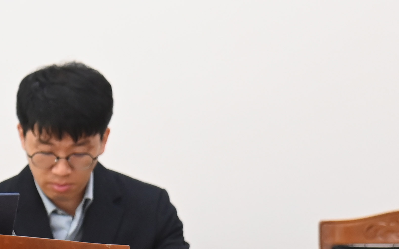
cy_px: 150
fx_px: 4698
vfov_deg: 3.0
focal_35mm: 432
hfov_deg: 4.8
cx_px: -174
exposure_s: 1/250
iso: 3200
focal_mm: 120
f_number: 6.3
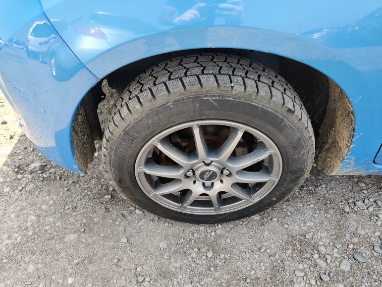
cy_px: 145
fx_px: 309
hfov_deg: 63.4
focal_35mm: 28
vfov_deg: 49.8
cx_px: 195
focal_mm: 4.75
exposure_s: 1/369
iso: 100
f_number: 1.65
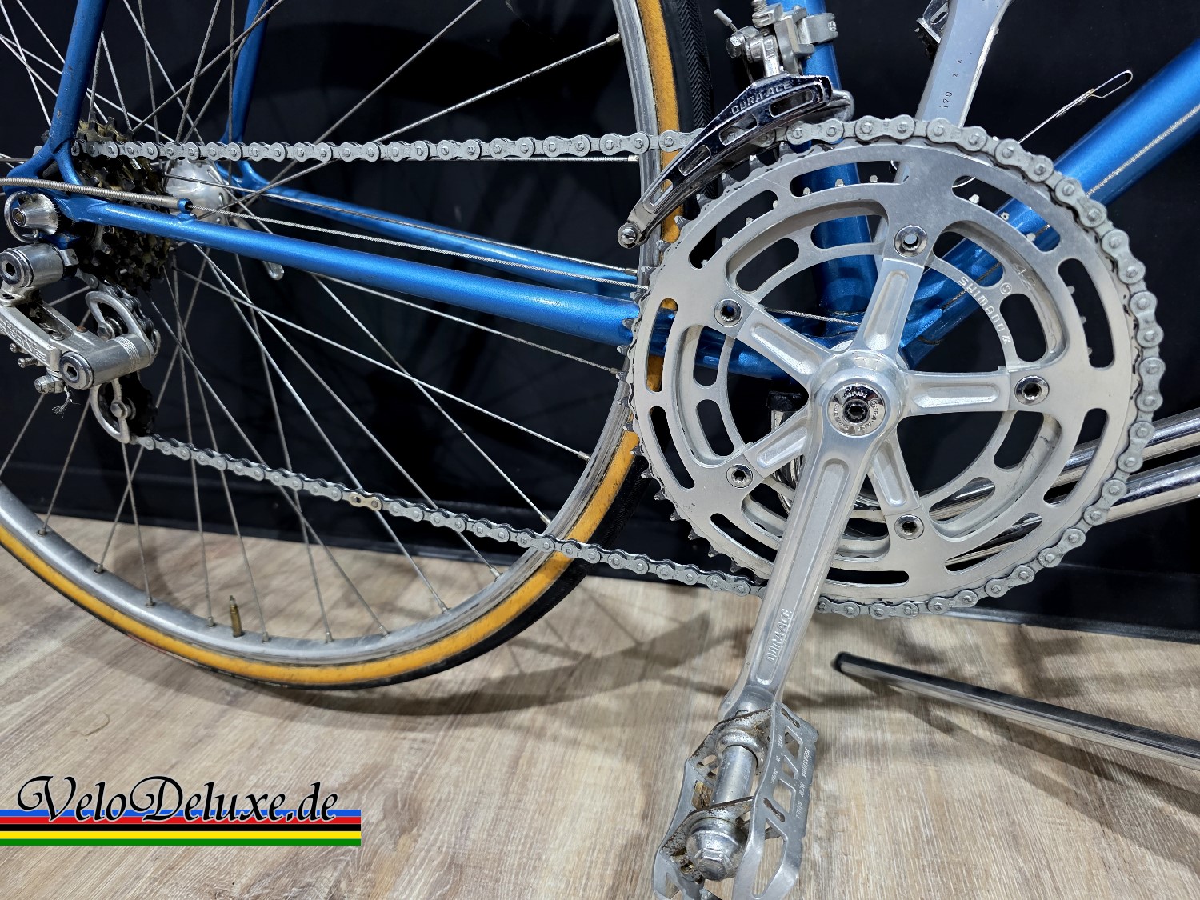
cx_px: 600
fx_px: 797
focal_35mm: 23
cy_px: 450
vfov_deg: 58.9
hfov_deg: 73.9
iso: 400
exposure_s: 1/100
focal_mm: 6.3
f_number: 1.7
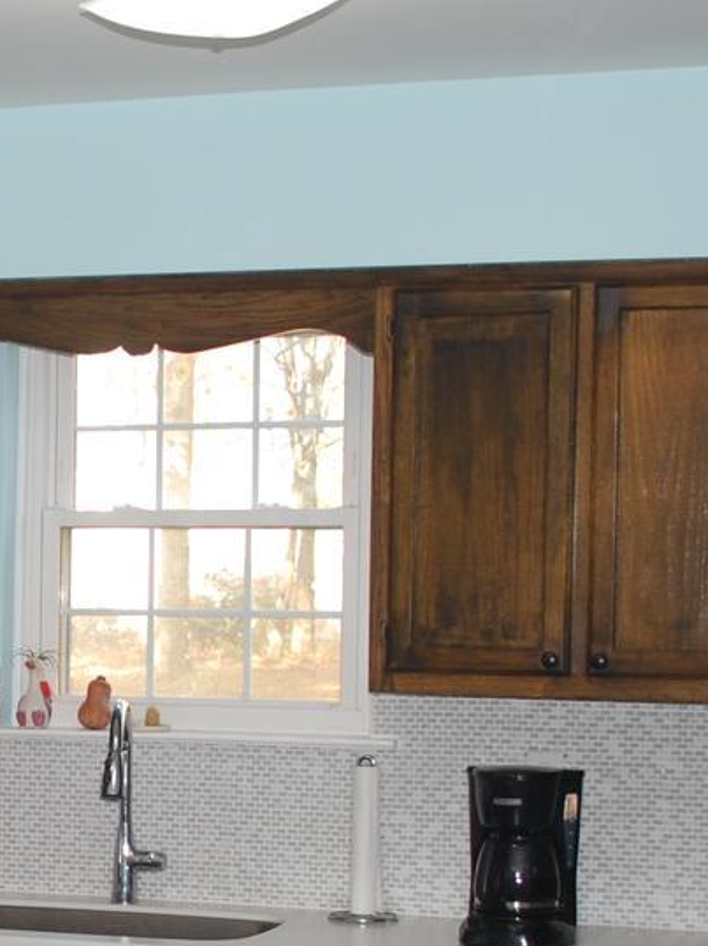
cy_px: 777
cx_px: -148
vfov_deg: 19.6
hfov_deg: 14.4
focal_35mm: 99
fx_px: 2702
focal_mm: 18
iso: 200
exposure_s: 1/60
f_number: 3.5
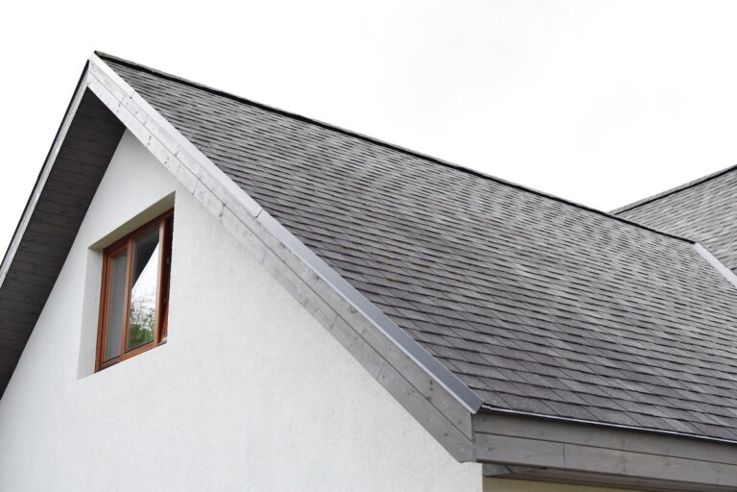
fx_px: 1075
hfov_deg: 37.9
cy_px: 246
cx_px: 368
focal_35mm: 52
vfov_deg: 25.8
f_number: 4.5
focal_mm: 35
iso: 200
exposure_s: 1/400
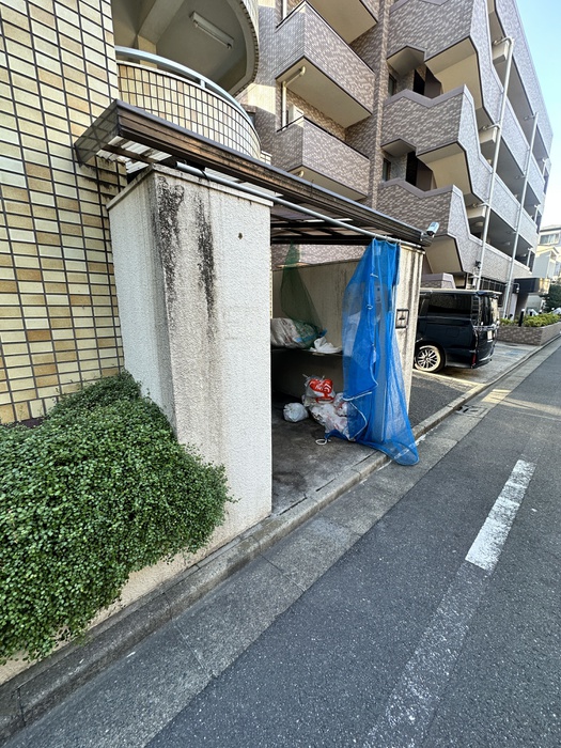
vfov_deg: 102.1
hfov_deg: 85.7
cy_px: 374
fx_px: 303
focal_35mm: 14
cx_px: 280
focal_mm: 2.22
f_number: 2.2
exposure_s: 1/99
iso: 50
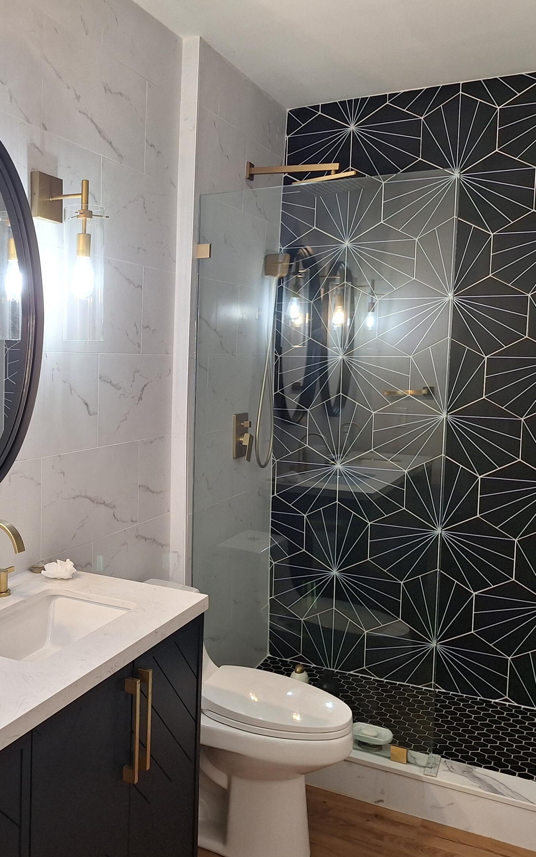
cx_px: 87
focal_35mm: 33
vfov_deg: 58.1
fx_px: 771
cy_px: 434
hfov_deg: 36.6
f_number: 1.8
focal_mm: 5.54
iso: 40
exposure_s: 1/50
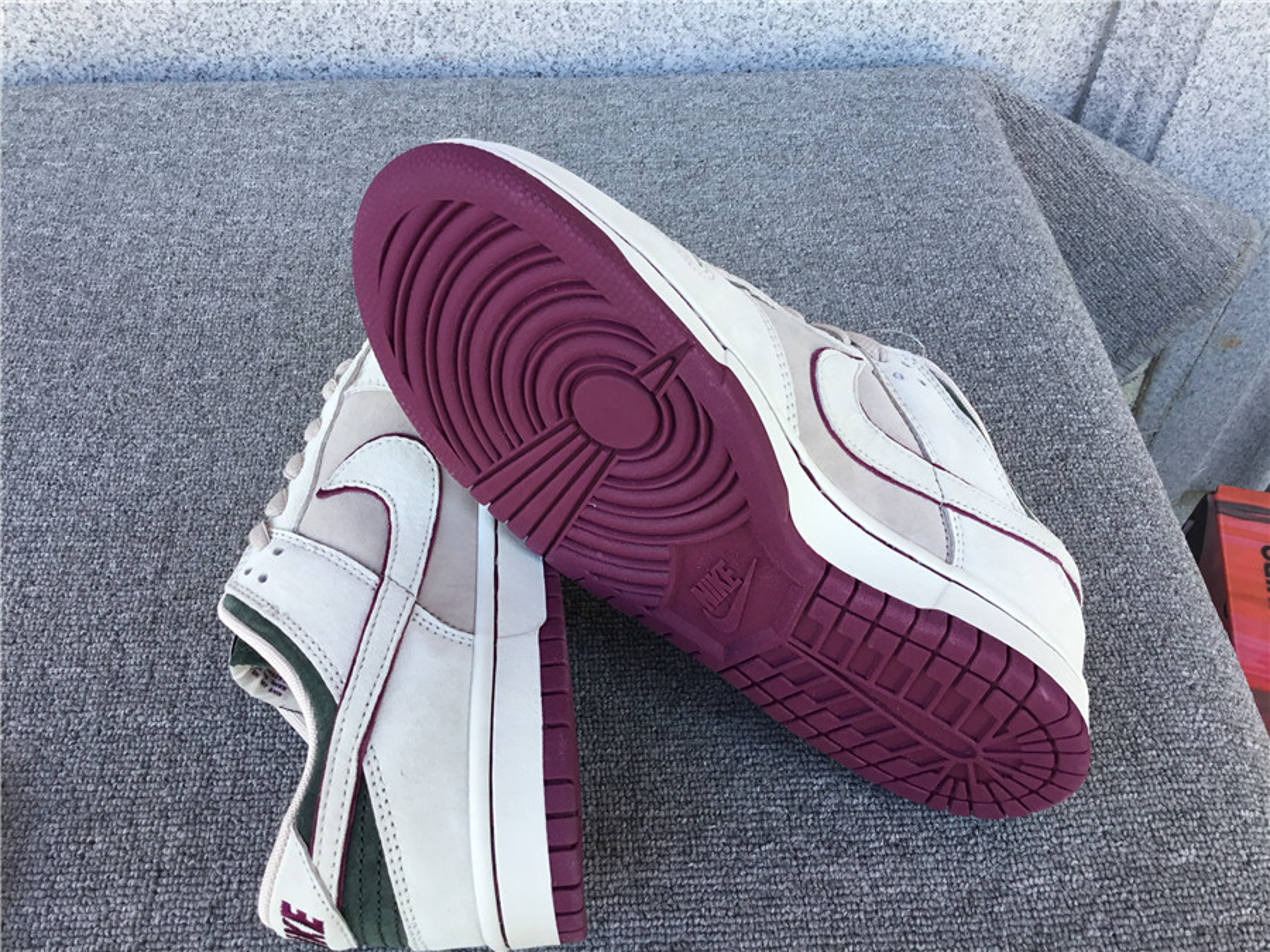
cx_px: 635
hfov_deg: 58.4
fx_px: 1137
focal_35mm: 31
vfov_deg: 45.4
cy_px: 476
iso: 32
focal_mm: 3.3
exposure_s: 1/100
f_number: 2.4
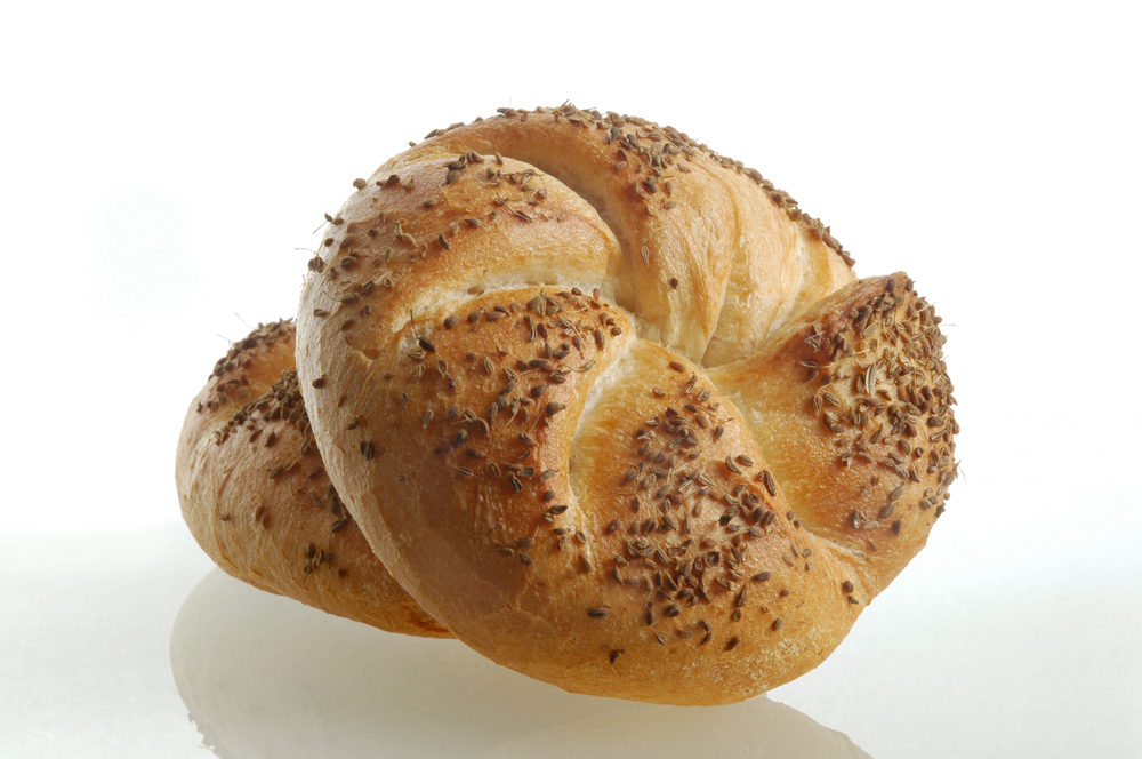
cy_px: 380
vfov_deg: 13.0
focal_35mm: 105
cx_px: 571
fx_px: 3326
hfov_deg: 19.5
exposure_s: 1/60
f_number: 22
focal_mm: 70
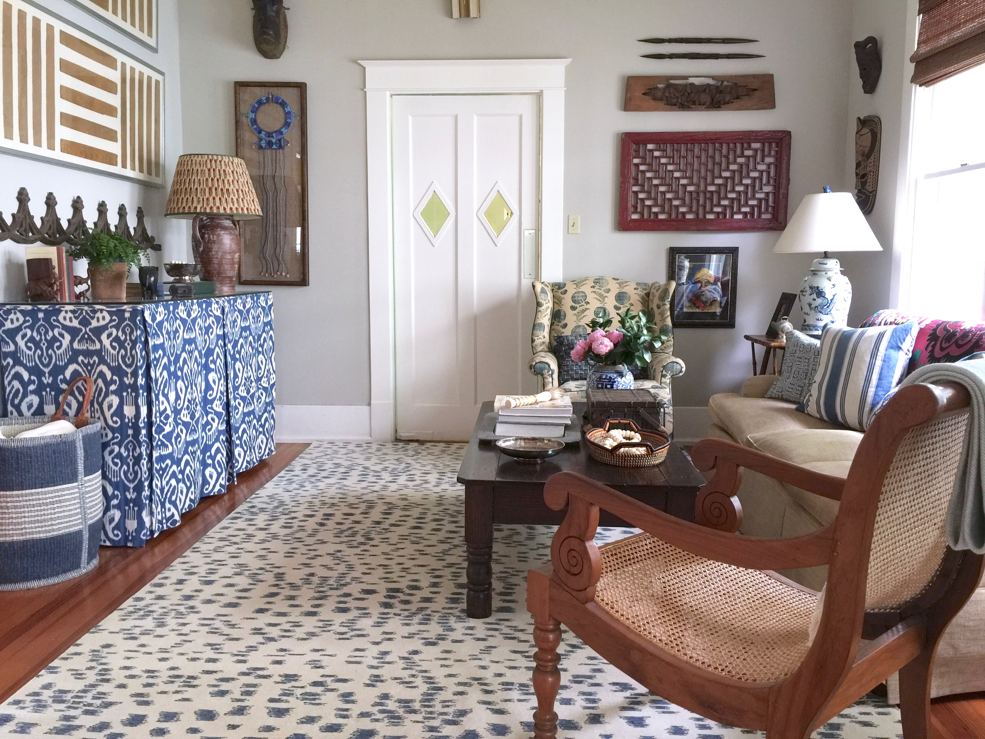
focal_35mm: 29
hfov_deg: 61.7
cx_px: 492
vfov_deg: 48.2
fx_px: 825
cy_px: 370
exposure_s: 1/4
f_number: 2.2
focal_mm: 4.15
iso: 80
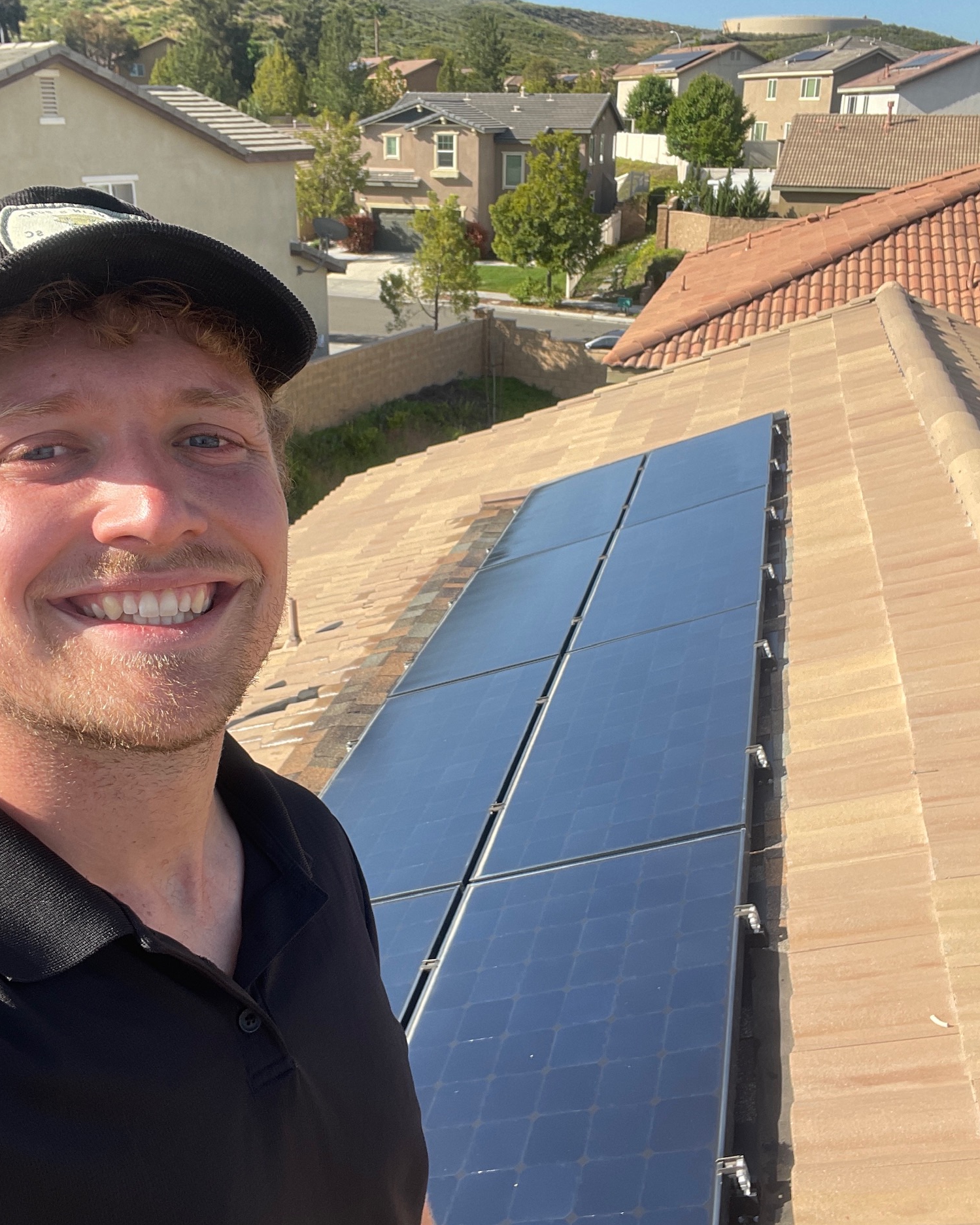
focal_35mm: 32
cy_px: 596
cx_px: 479
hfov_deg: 45.8
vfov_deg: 55.7
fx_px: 1160
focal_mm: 2.71
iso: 25
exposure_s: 1/478
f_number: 2.2
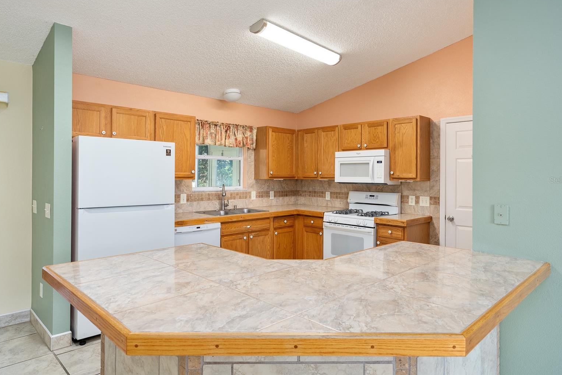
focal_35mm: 23
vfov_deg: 55.1
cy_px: 180
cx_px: 289
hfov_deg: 76.1
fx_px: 359
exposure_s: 1/15
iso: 320
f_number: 7.1
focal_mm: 22
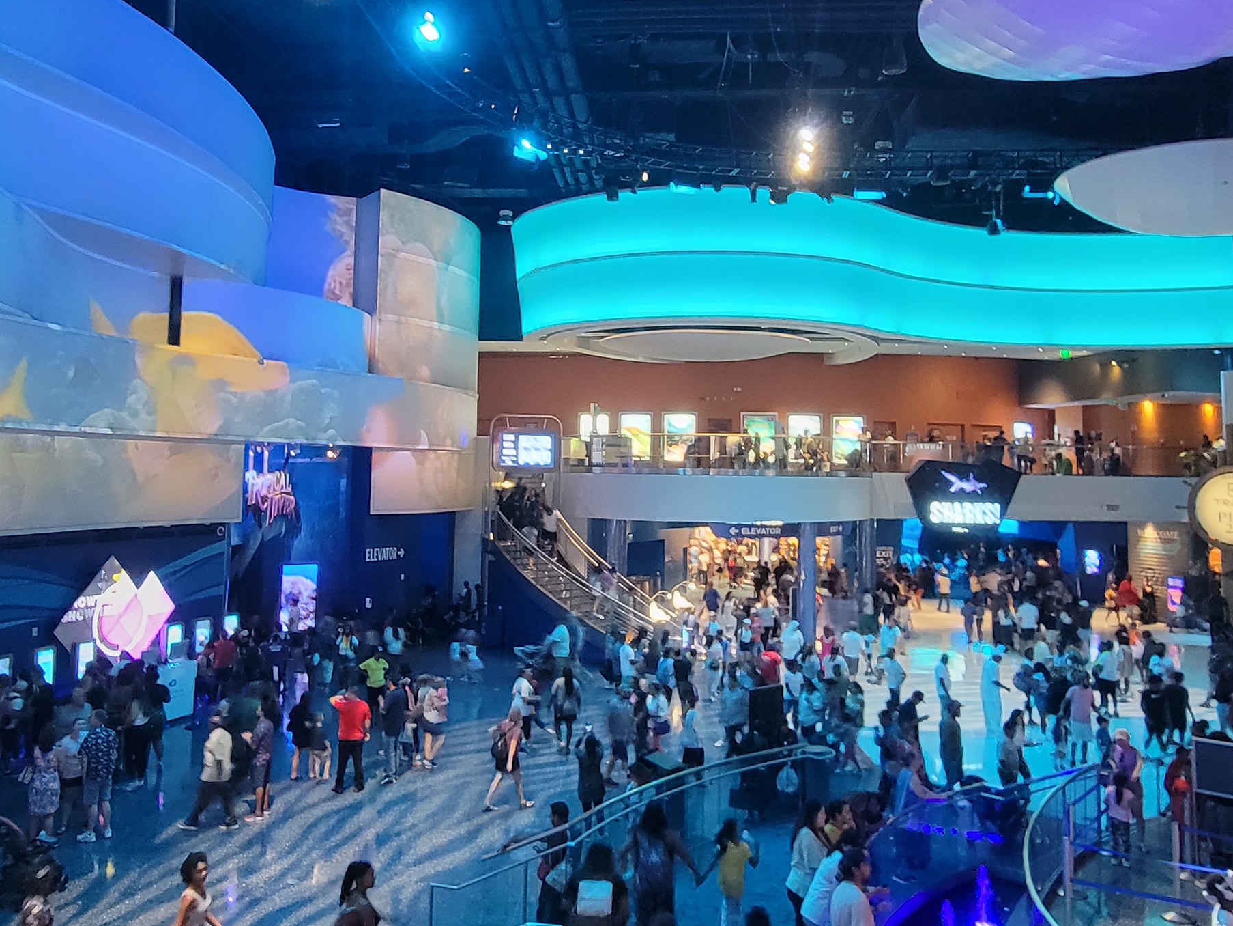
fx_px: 1033
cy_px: 391
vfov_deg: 48.1
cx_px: 574
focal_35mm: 29
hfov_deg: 61.6
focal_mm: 2.2
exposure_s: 1/25
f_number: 2.2
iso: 640
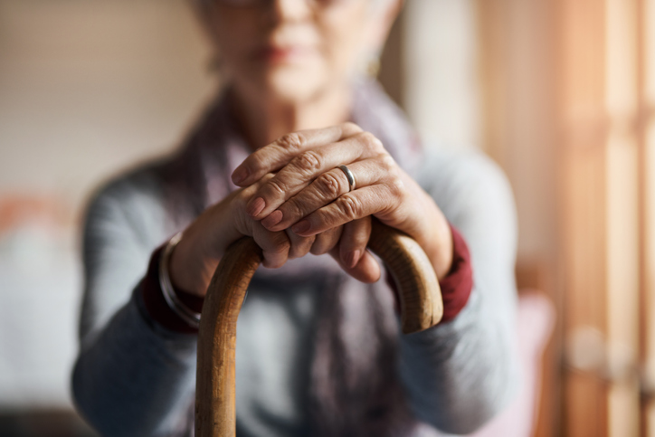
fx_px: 1547
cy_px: 218
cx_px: 328
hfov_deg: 23.9
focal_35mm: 85
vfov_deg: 16.1
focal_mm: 85
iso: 200
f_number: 1.6
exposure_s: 1/320
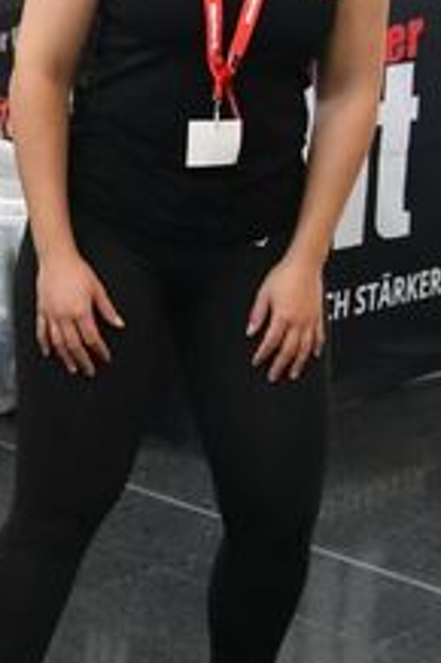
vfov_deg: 15.4
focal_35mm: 132
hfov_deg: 10.0
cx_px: -233
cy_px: 100
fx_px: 2429
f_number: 5
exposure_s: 1/100
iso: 2000
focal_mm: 24
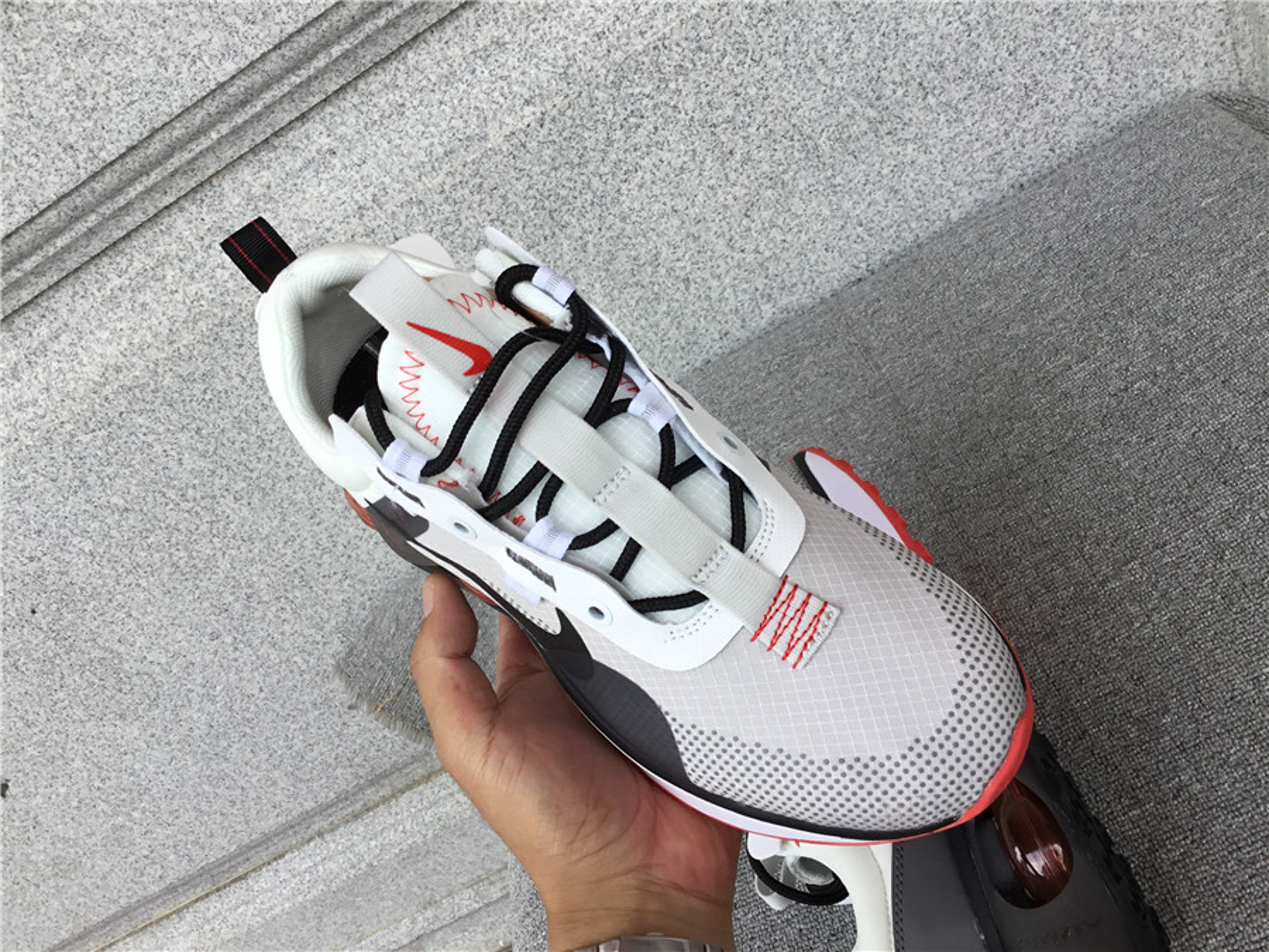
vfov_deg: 45.4
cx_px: 634
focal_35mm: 31
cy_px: 476
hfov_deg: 58.4
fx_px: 1136
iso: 25
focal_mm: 3.3
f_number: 2.4
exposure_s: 1/281
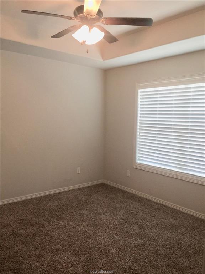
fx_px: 229
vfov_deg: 61.7
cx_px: 102
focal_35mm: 29
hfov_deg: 48.2
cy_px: 137
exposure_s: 1/30
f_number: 2.2
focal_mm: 4.15
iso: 50
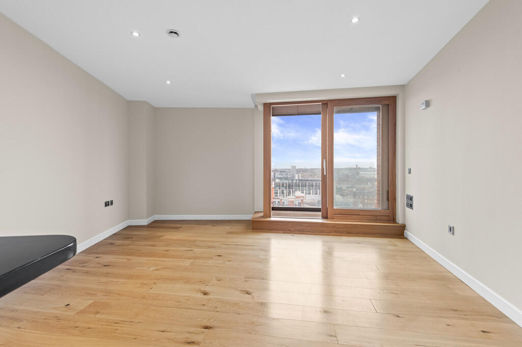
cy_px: 174
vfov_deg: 73.7
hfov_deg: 96.8
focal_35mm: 16
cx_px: 261
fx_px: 232
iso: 640
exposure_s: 1/15
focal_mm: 16
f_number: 8
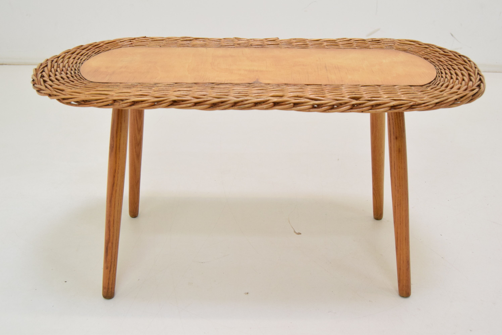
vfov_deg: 31.9
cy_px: 168
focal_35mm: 42
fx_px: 586
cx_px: 251
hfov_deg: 46.4
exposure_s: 1/250
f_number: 8
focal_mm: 28
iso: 1600
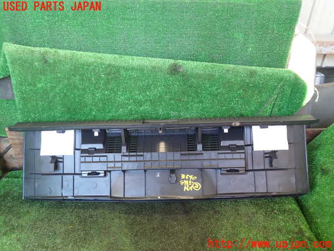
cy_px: 126
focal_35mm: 30
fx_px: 289
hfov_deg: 60.0
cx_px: 167
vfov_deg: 46.8
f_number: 2.3
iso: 200
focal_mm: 5.4
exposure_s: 1/40
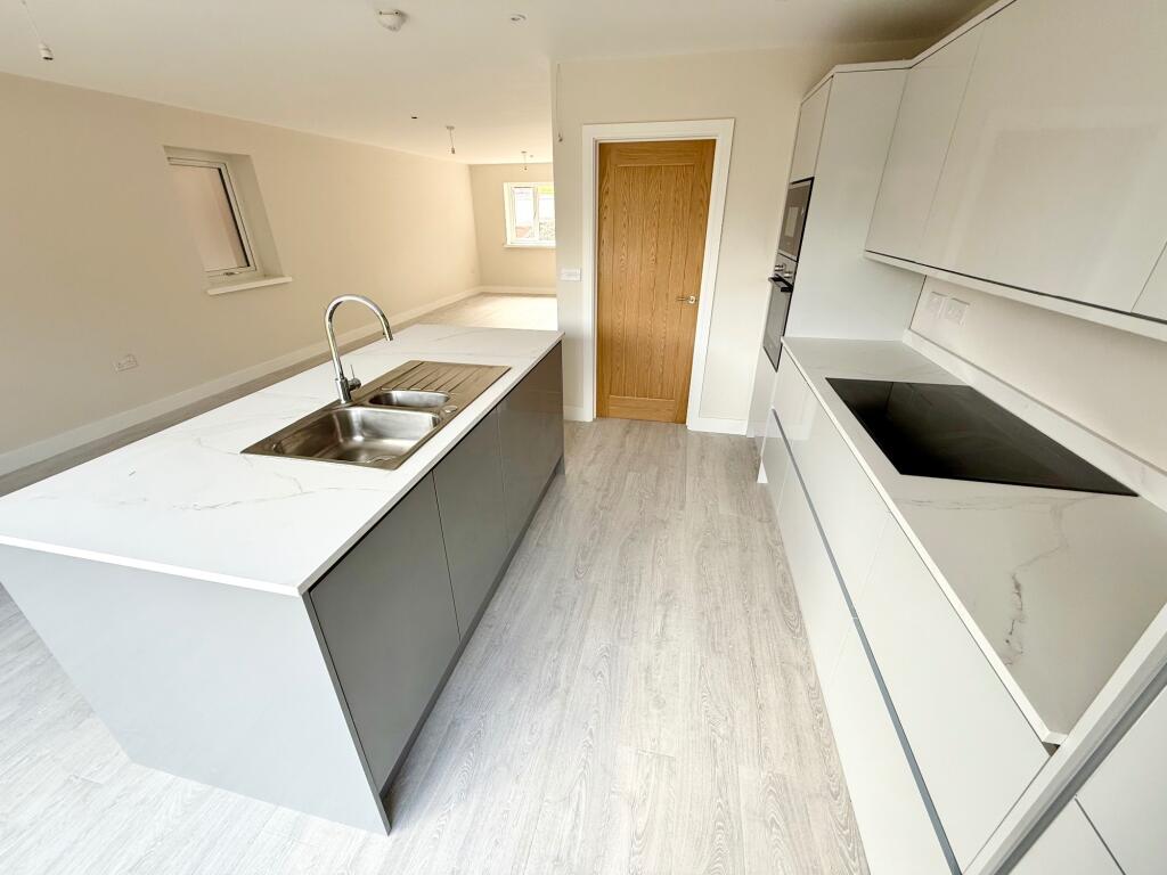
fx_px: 472
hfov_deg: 102.1
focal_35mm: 14
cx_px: 584
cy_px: 438
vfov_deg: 85.7
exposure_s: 1/99
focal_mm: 2.22
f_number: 2.2
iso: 80
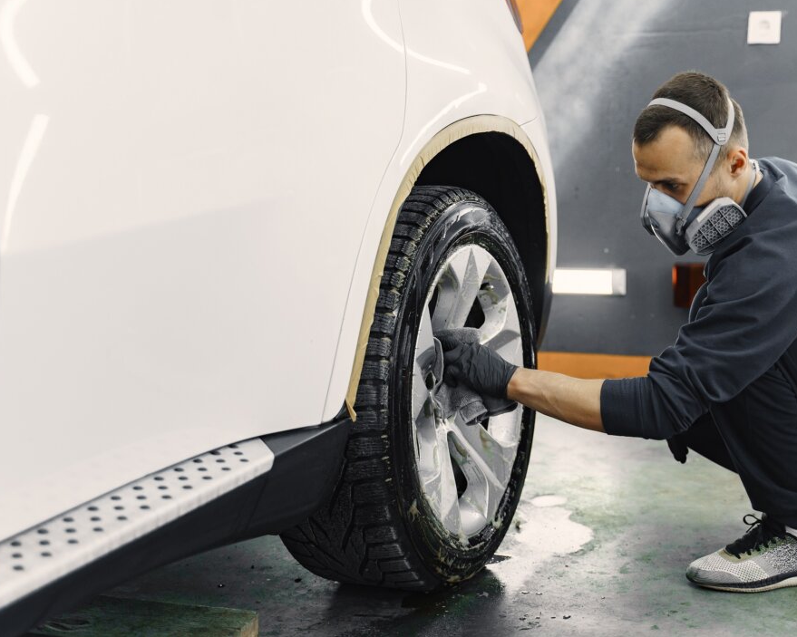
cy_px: 316
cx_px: 445
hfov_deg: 33.0
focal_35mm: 57
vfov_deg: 26.7
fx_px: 1344
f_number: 2.8
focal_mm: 50
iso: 800
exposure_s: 1/250
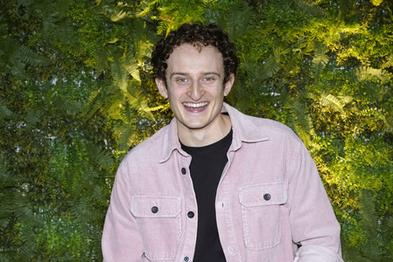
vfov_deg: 23.3
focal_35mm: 58
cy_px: 131
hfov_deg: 34.5
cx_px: 196
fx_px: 633
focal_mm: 58
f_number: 5.6
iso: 2000
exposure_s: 1/160
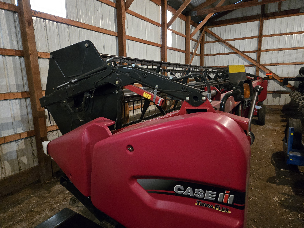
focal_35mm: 23
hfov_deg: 73.9
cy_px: 114
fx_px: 202
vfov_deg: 58.9
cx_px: 152
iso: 1600
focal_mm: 5.4
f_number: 1.8
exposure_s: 1/60
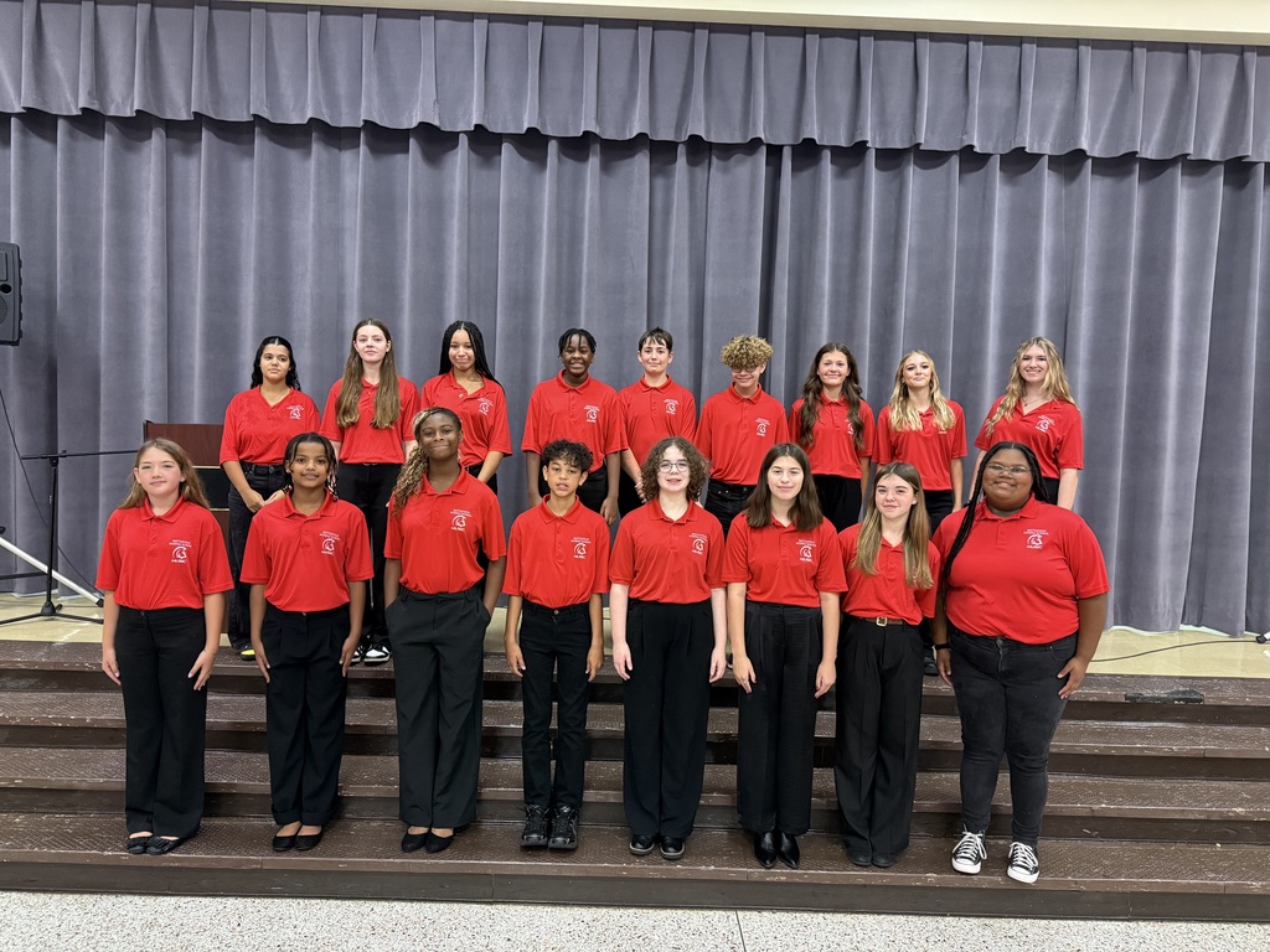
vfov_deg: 56.8
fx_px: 881
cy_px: 476
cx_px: 635
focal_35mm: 24
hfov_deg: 71.6
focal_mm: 6.76
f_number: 1.78
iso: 640
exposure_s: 1/60
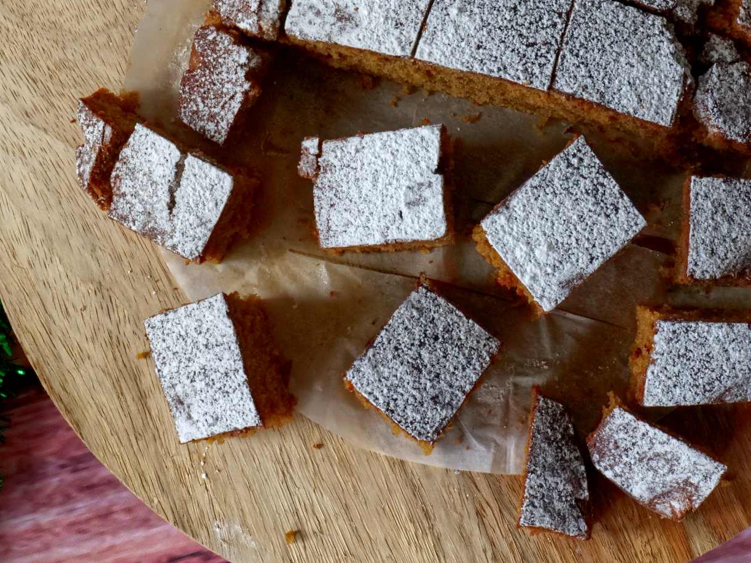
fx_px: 1670
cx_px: 532
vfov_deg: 19.1
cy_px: 198
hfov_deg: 25.1
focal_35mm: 77
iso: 5000
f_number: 20
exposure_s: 1/60
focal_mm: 51
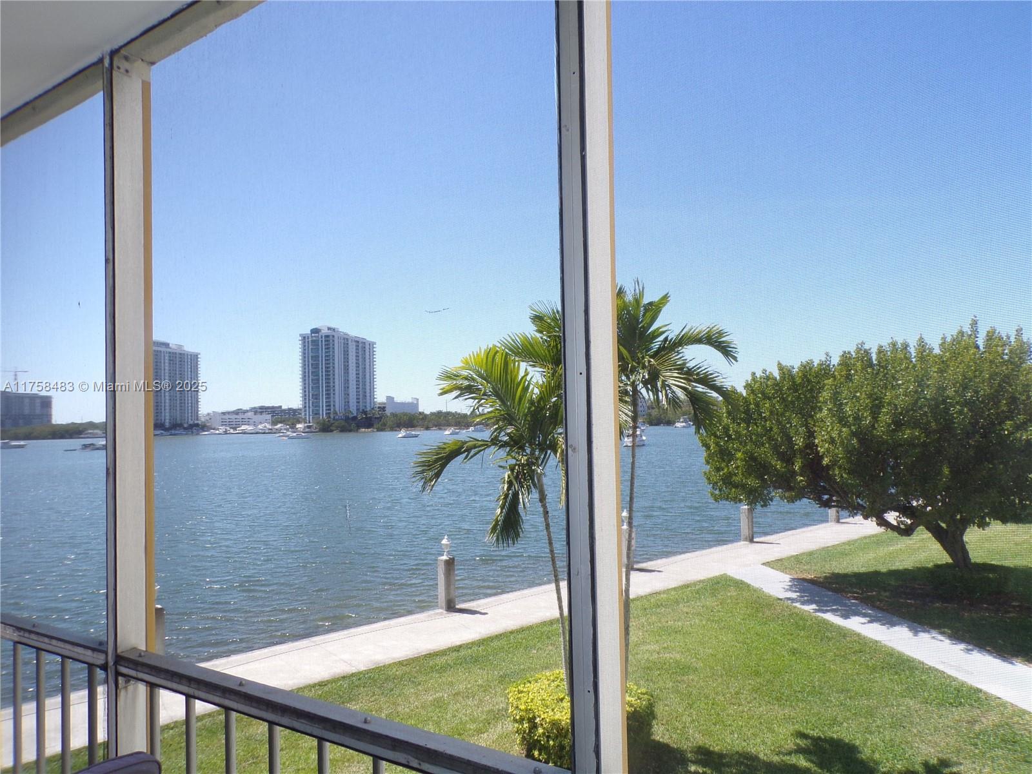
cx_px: 516
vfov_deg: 56.8
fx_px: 716
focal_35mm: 24
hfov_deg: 71.6
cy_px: 387
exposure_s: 1/180
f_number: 5.8
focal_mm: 4.3
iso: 80
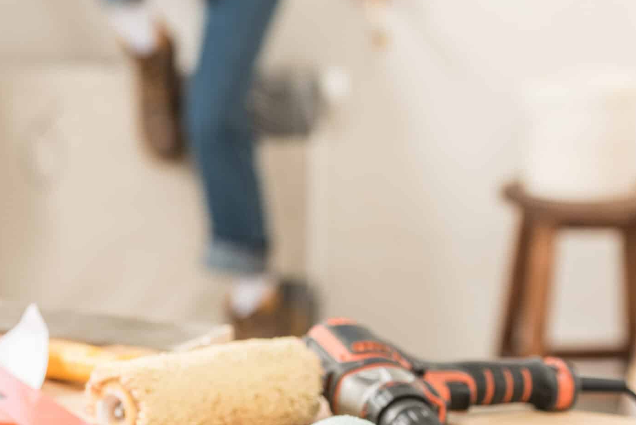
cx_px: 64
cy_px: 206
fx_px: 2563
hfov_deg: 14.0
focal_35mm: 145
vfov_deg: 9.5
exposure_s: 1/200
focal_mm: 70
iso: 100
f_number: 3.5
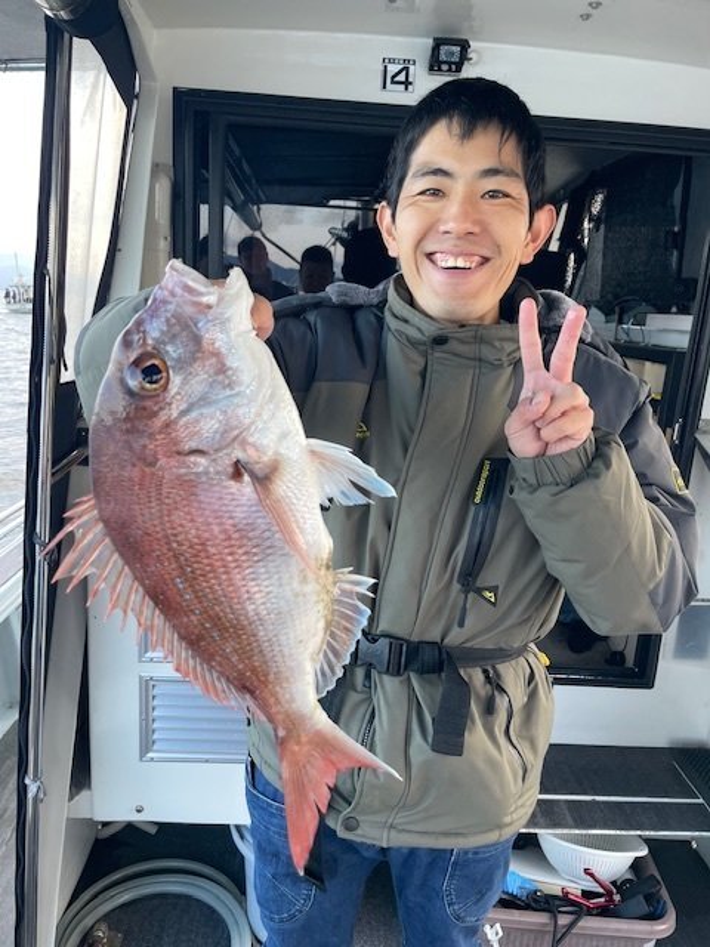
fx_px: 711
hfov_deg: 53.1
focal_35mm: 26
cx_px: 355
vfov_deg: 67.3
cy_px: 474
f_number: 1.6
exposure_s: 1/121
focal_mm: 4.2
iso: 50
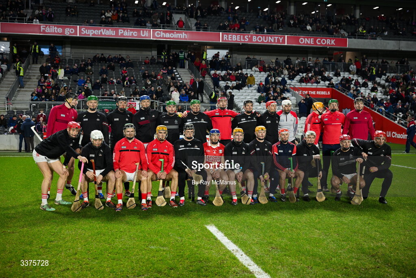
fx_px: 485
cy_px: 139
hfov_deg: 46.4
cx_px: 208
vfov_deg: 31.9
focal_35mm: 42
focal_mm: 42
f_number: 4
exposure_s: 1/320
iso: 1250
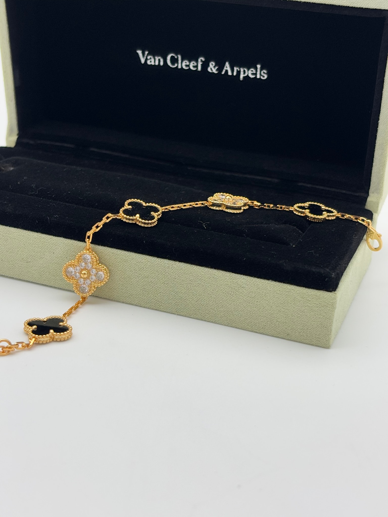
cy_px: 258
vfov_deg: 36.8
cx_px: 194
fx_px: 777
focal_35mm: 52
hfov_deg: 28.0
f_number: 1.6
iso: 32
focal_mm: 5.96
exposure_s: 1/226
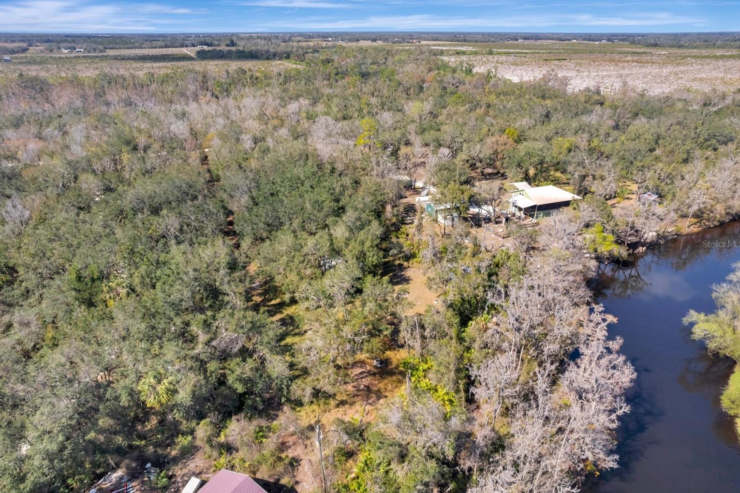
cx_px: 359
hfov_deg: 76.1
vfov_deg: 55.1
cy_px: 244
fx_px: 473
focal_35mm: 23
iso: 150
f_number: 2.8
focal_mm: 8.38
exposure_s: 1/2500
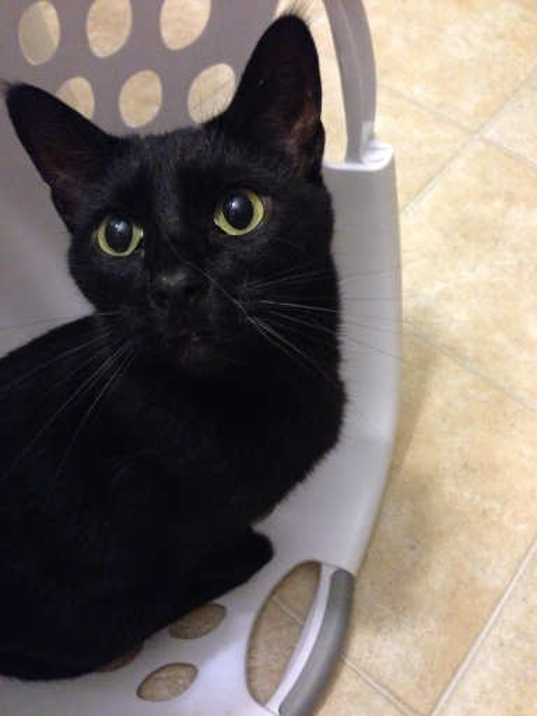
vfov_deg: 55.4
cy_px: 358
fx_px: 683
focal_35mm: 33
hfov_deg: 42.9
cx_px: 268
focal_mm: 4.12
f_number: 2.4
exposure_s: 1/15
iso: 800
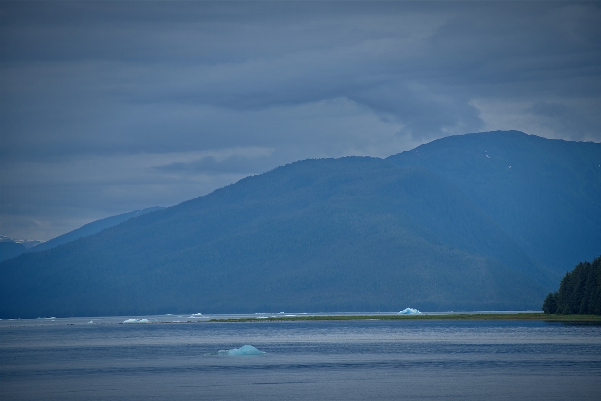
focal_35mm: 220
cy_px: 200
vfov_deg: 6.2
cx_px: 300
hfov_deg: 9.4
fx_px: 3673
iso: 100
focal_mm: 220
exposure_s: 1/500
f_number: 5.6
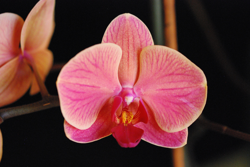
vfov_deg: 8.7
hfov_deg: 13.0
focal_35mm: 158
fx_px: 1095
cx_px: 125
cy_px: 84
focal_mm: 105
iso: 1600
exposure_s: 1/60
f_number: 4
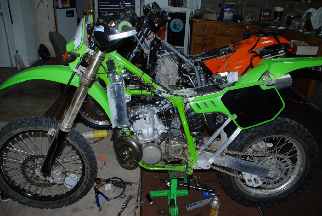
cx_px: 161
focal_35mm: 30
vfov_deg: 43.7
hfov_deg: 61.9
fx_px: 269
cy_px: 108
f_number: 3.8
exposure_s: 1/60
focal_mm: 20
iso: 200
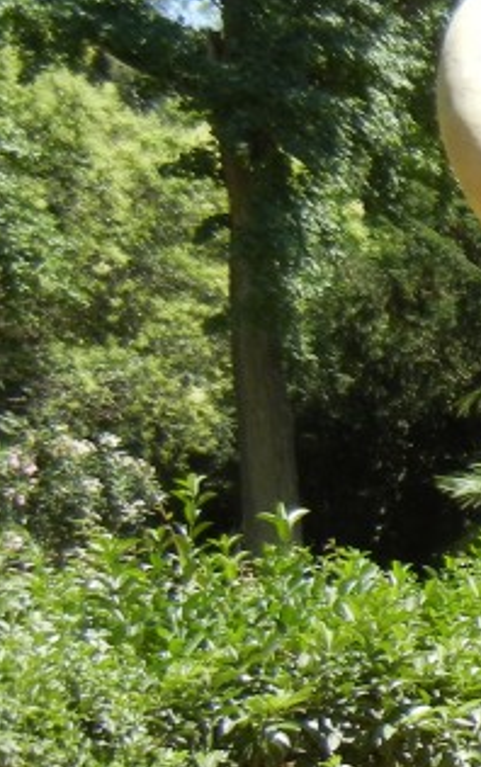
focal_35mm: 103
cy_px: 515
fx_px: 2156
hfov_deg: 10.7
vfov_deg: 20.1
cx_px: 1200
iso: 160
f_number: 3.5
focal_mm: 5.4
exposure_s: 1/534
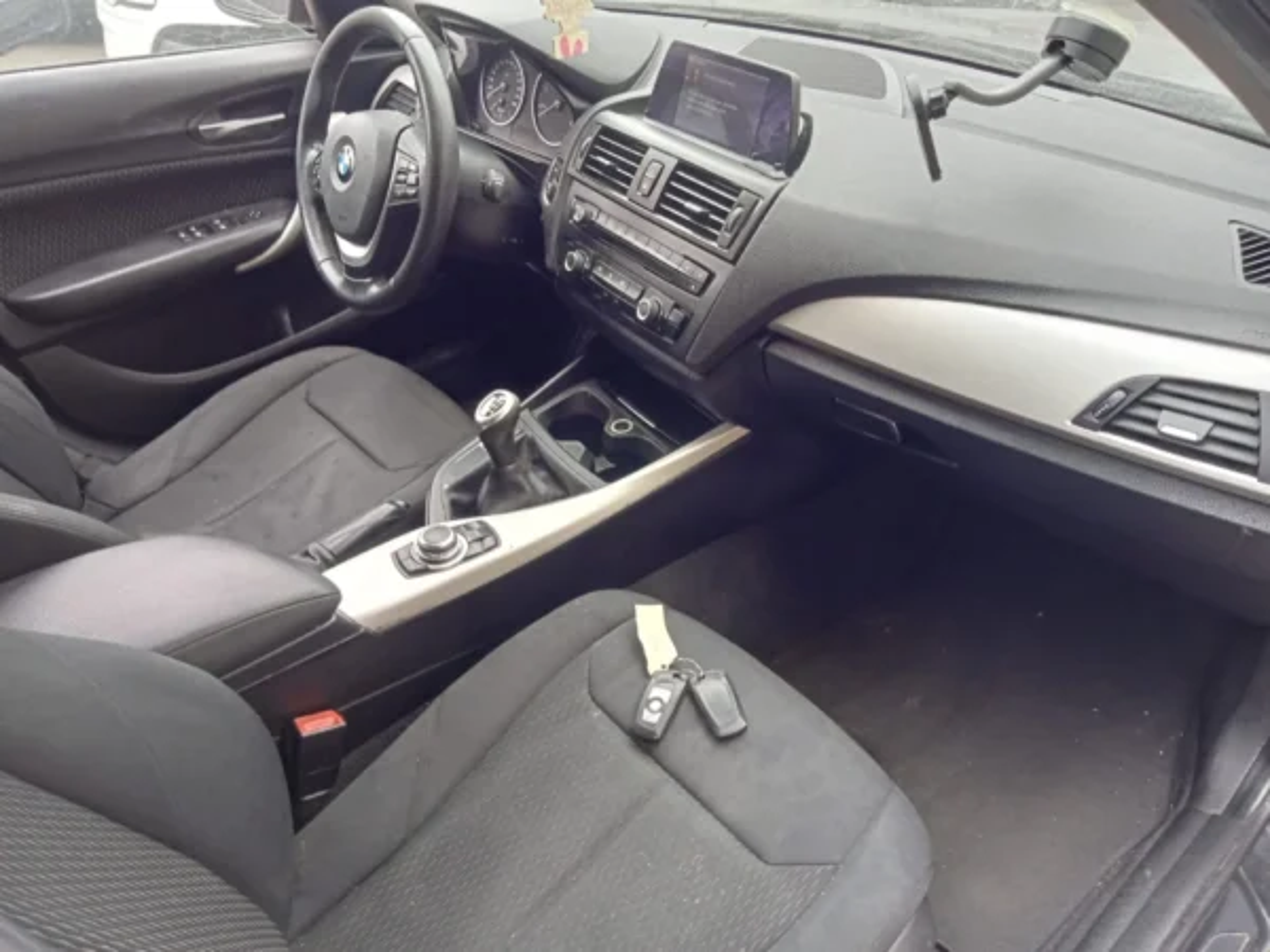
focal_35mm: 28
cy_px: 476
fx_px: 1027
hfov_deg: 63.4
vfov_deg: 49.7
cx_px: 635
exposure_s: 1/33.3
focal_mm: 3.46
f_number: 2.2
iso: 212
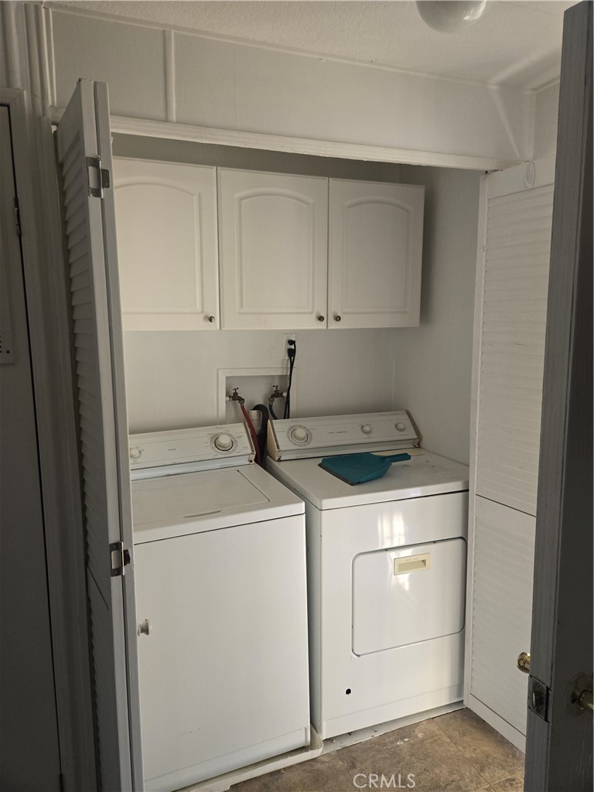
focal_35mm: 23
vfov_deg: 73.9
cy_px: 396
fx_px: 526
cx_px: 297
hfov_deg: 58.9
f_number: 1.8
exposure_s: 1/120
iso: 160
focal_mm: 5.4
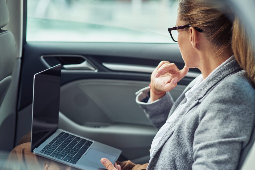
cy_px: 85
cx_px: 128
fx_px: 602
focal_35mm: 85
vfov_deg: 16.1
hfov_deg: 23.9
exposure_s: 1/200
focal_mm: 85
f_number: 2.2
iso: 100
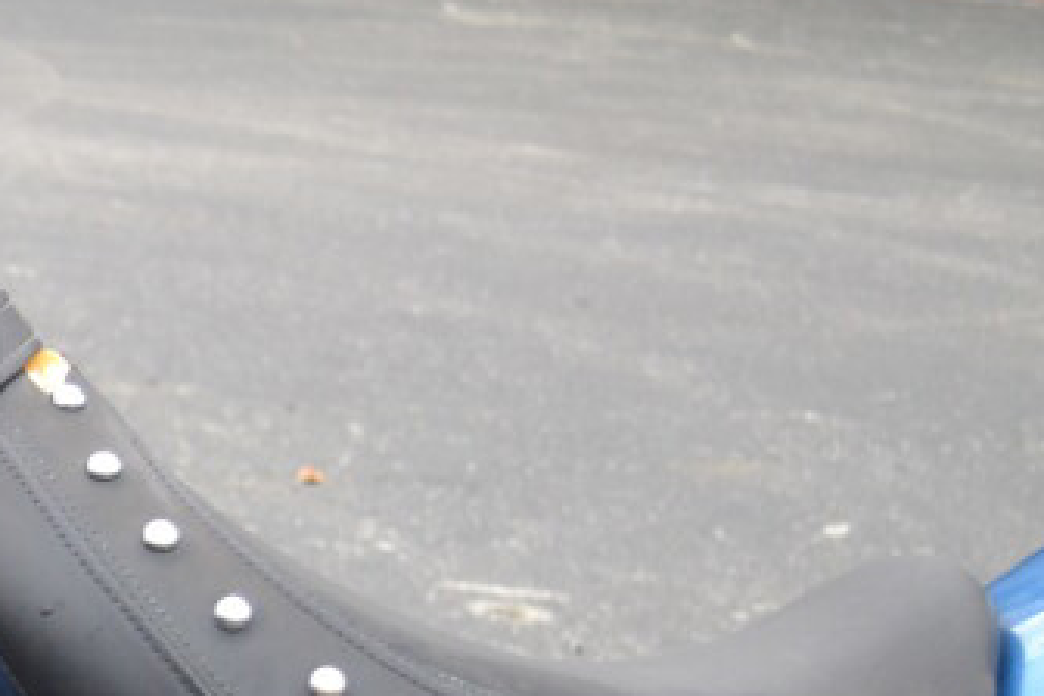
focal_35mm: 150
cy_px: 1178
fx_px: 4350
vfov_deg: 8.8
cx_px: -606
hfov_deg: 12.8
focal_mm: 28
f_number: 5
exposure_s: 1/100
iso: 400
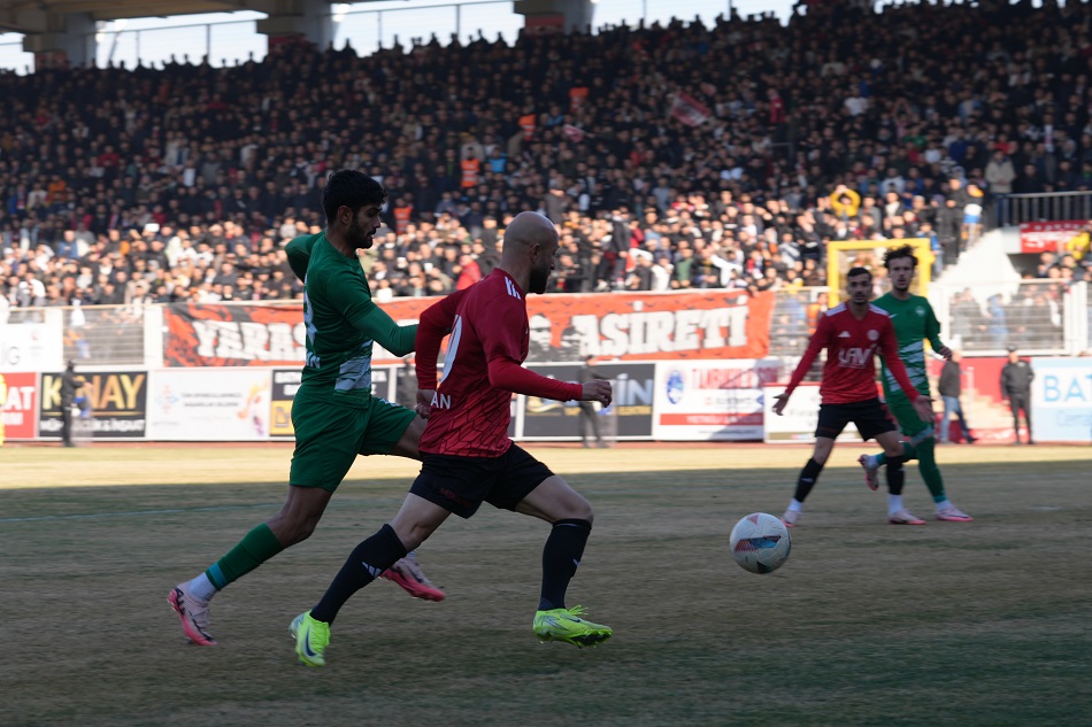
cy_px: 364
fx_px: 3730
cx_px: 546
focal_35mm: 123
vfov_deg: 11.1
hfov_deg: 16.7
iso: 100
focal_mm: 82
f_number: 4.5
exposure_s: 1/400
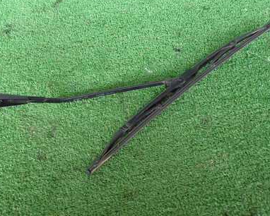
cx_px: 79
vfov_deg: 32.8
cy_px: 104
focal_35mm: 46
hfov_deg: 39.6
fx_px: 368
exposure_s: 1/60
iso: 100
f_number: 2.3
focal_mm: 5.4
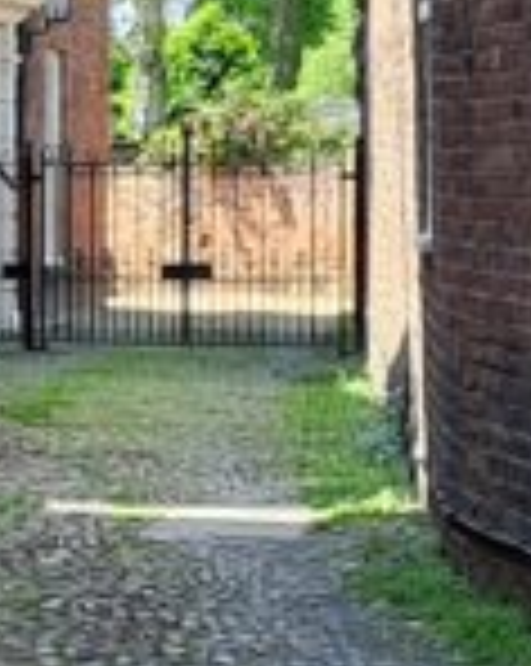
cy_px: 207
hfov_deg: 8.5
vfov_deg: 11.4
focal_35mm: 169
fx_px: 3327
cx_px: -680
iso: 32
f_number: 1.8
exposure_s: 1/359
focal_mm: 4.65
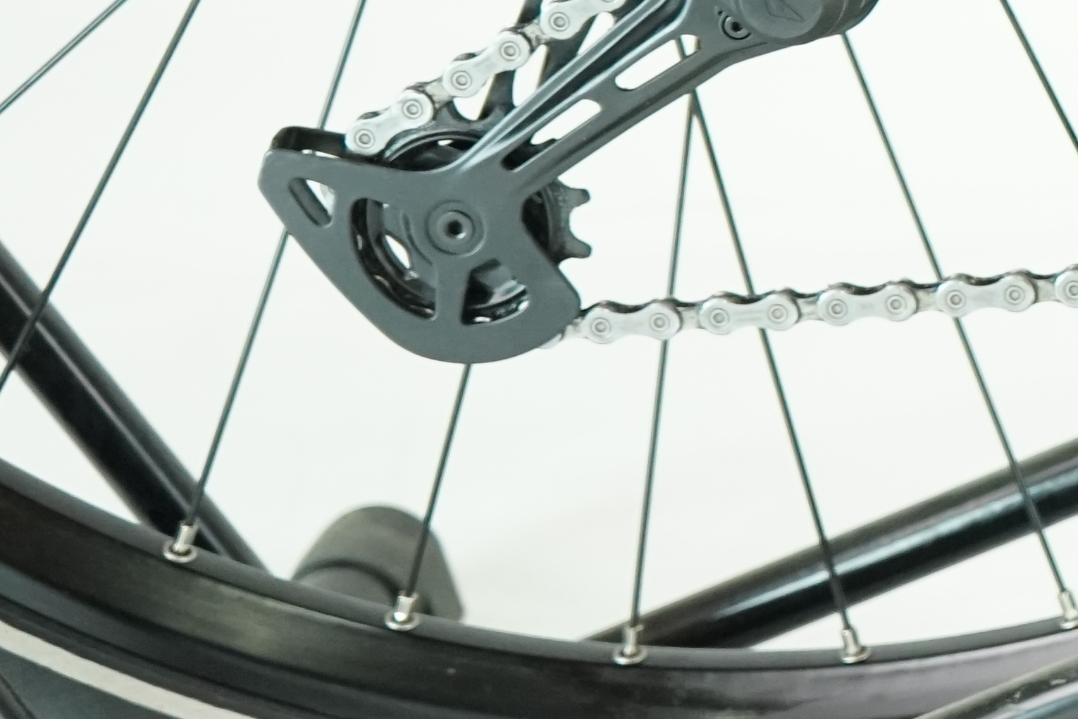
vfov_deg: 9.0
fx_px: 4461
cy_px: -300
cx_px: 2062
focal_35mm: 149
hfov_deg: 12.4
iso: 2500
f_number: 5
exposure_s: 1/200
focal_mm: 38
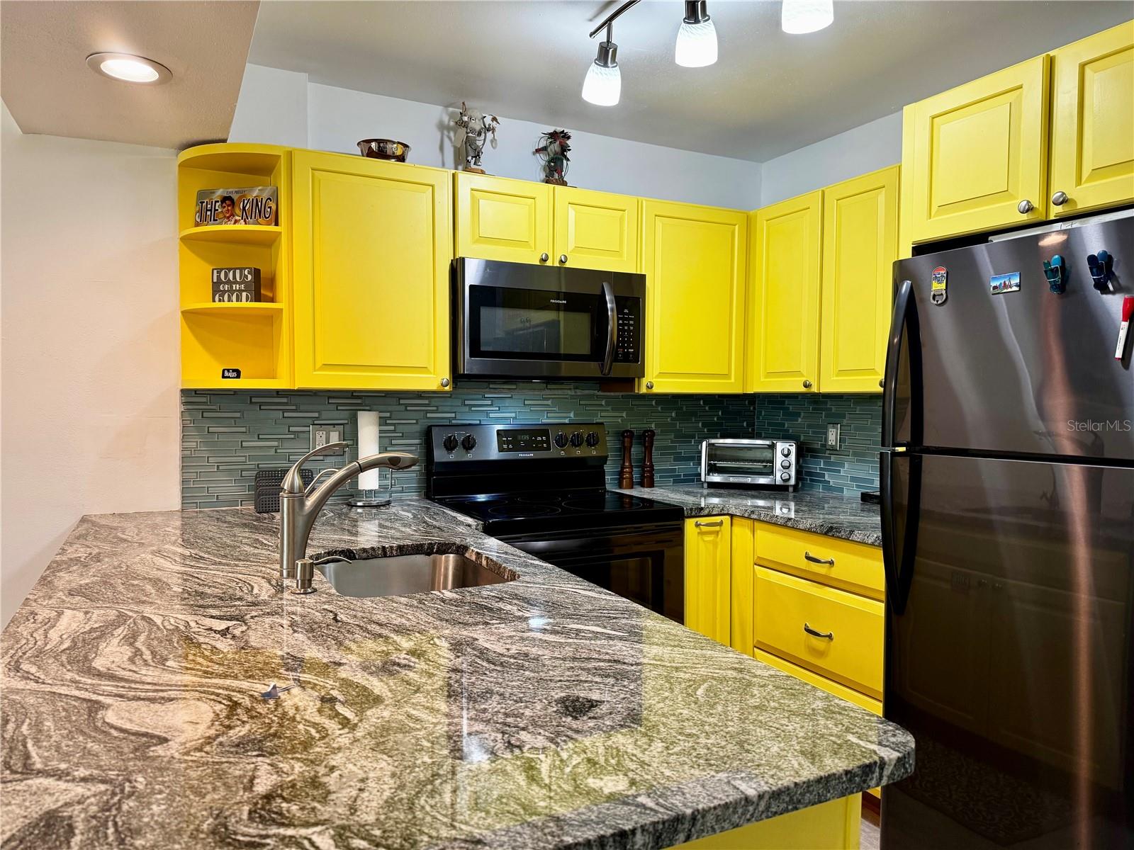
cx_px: 567
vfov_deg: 56.8
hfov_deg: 71.6
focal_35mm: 24
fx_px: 786
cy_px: 425
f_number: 1.78
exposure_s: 1/120
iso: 160
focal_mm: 6.76
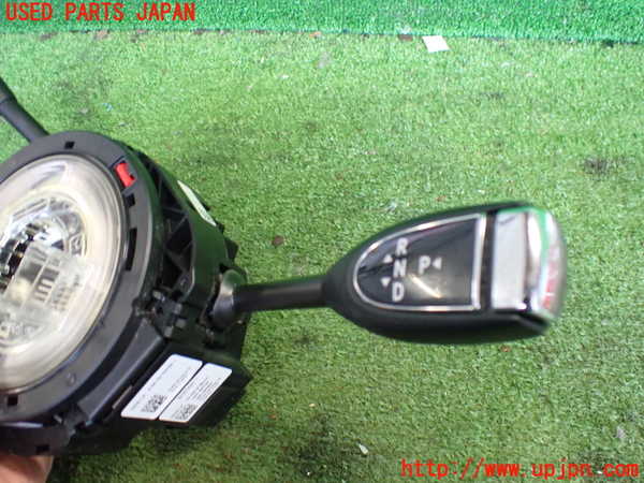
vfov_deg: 46.8
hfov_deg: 60.0
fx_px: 558
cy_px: 242
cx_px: 322
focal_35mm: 30
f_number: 2.3
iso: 800
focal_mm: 5.4
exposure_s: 1/60
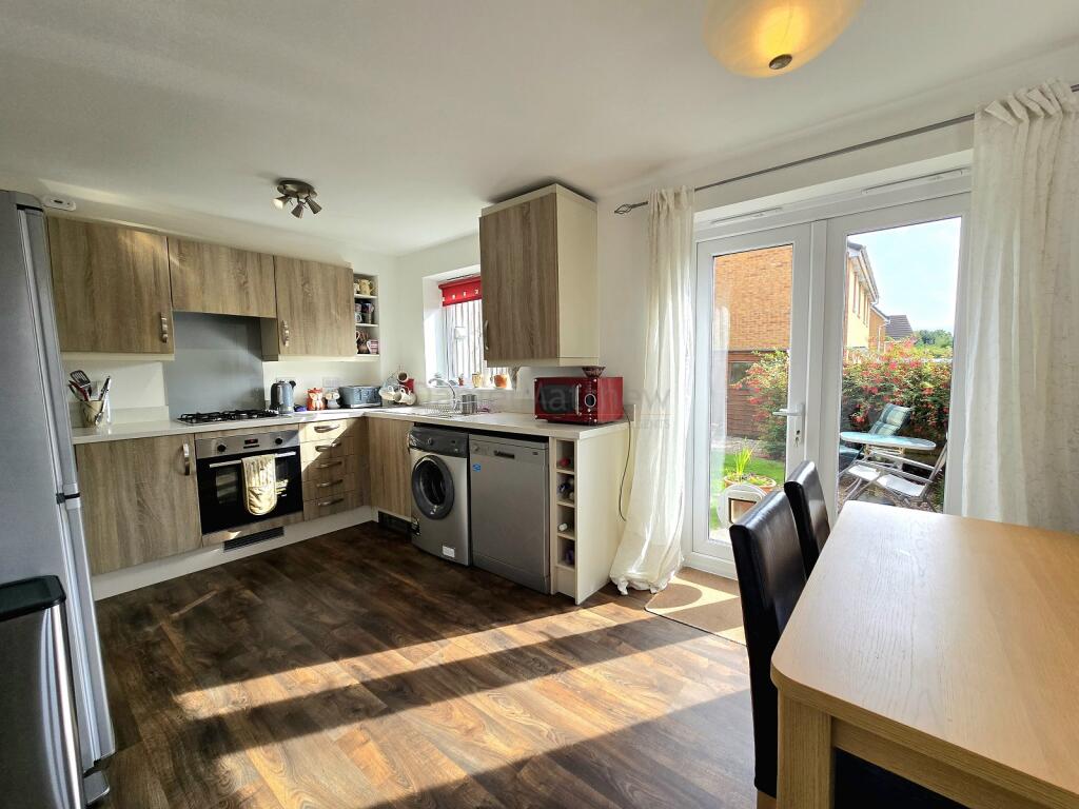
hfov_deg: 106.2
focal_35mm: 13
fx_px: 405
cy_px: 404
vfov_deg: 89.9
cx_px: 540
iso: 50
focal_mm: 2.2
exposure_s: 1/400
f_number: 2.2
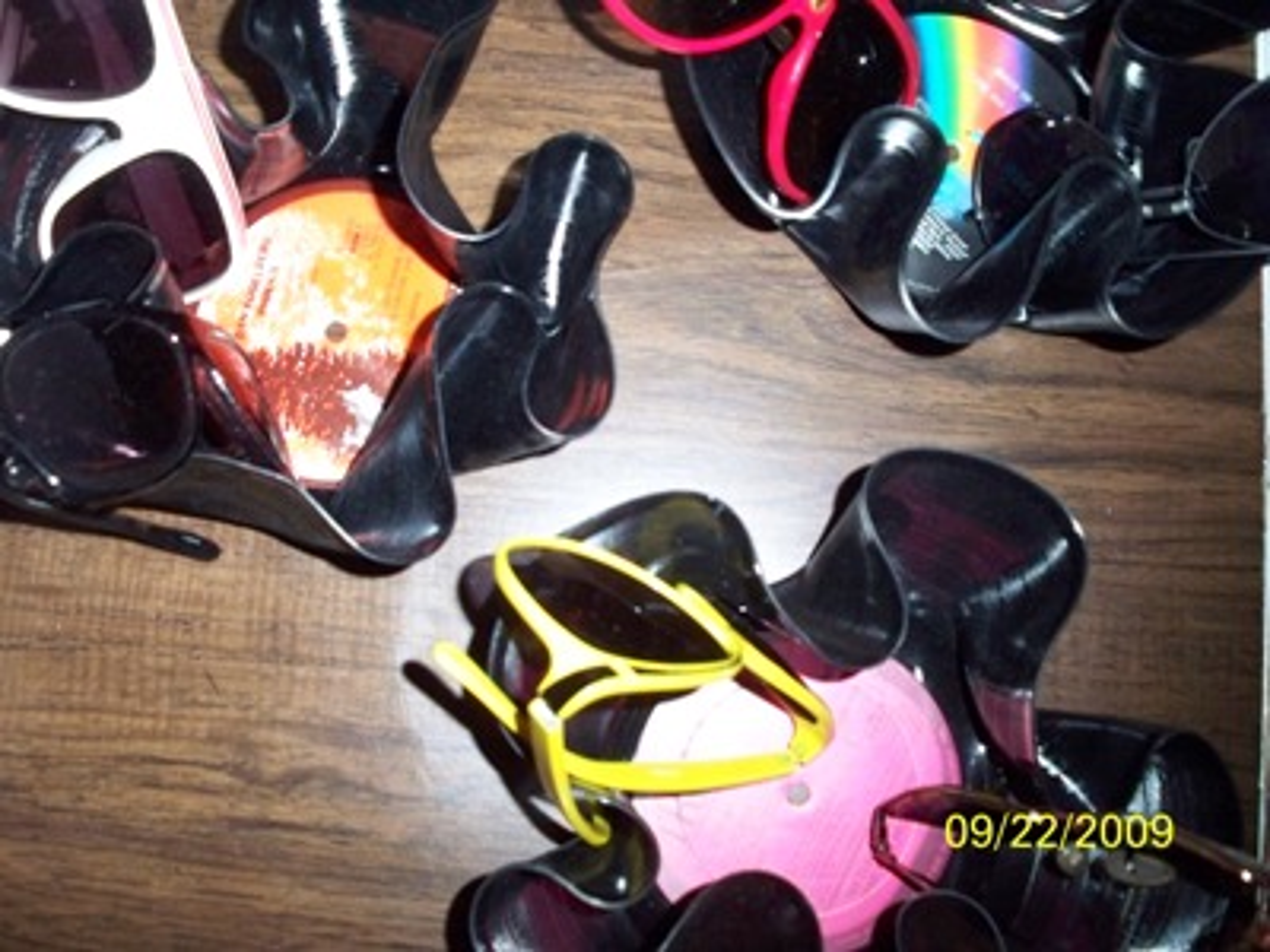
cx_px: 635
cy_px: 476
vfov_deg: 38.7
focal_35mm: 37
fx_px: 1357
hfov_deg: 50.1
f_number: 3.4
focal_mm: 7.9
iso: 400
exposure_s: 1/30
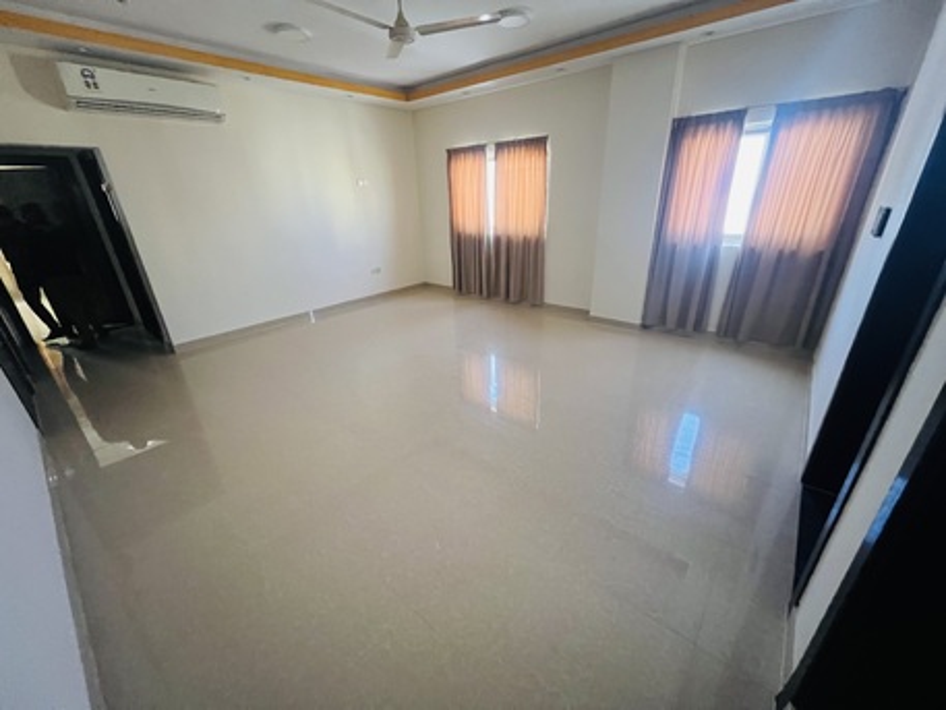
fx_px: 355
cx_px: 473
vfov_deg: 89.9
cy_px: 355
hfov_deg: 106.2
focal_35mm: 13
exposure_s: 1/60
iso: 1000
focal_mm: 1.57
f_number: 1.8
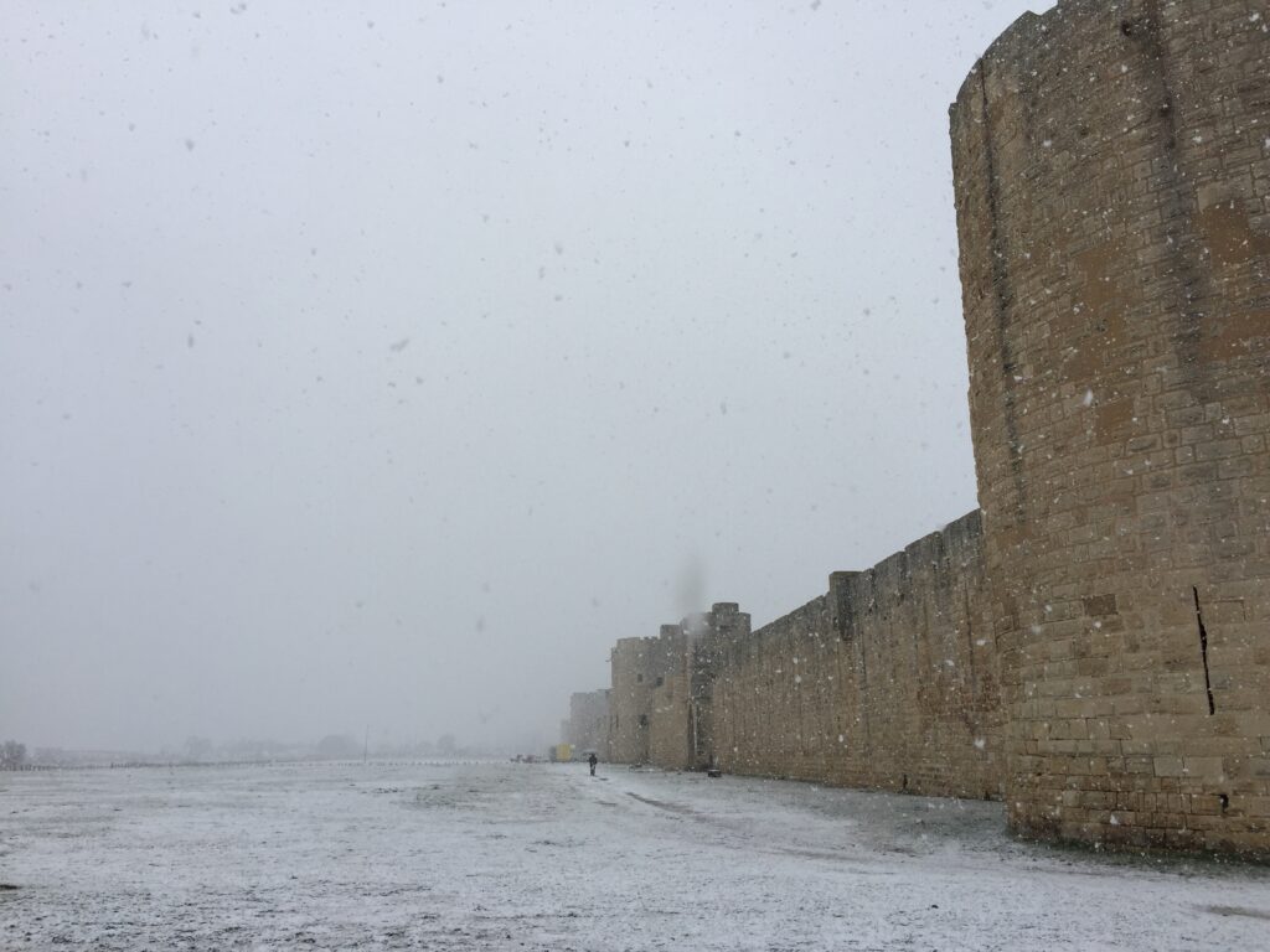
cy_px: 476
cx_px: 635
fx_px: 1064
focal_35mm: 29
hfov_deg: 61.7
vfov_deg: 48.2
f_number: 2.2
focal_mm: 4.15
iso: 32
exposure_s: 1/455
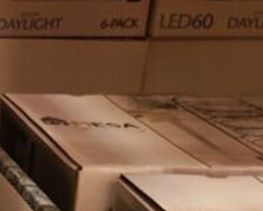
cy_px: 243
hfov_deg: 12.3
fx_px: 1052
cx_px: -286
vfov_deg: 11.3
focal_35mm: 135
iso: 250
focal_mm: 5.4
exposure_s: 1/59
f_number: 1.8
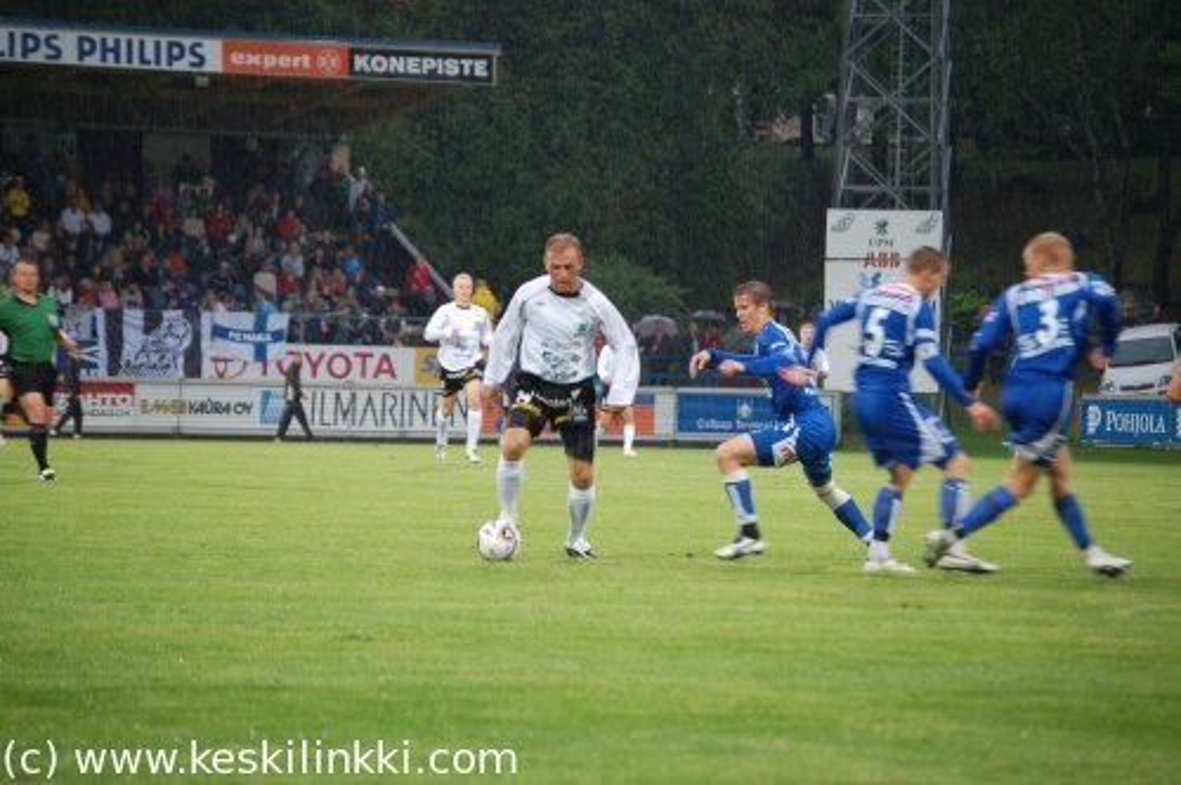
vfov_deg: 7.3
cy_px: 392
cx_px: 590
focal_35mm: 188
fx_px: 6143
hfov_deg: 11.0
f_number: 5
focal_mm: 125
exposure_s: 1/100
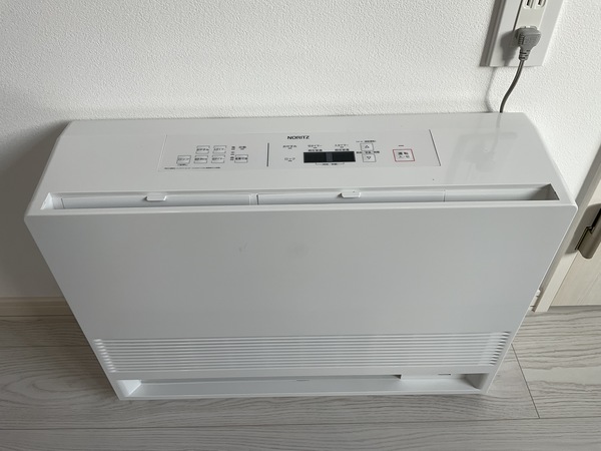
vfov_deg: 48.2
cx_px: 300
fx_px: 503
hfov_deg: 61.7
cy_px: 226
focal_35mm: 29
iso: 16
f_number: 1.8
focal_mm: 3
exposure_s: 1/178
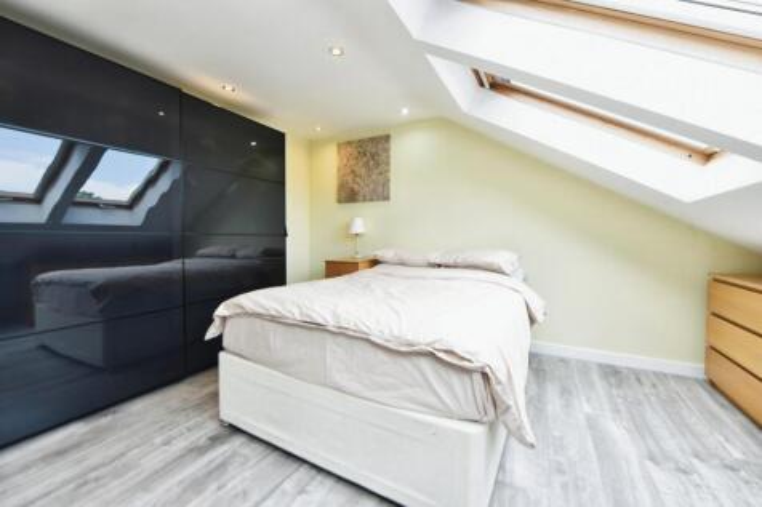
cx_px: 381
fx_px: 296
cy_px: 254
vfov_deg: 81.2
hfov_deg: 104.3
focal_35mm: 14
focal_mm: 14
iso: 800
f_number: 8
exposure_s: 1/60
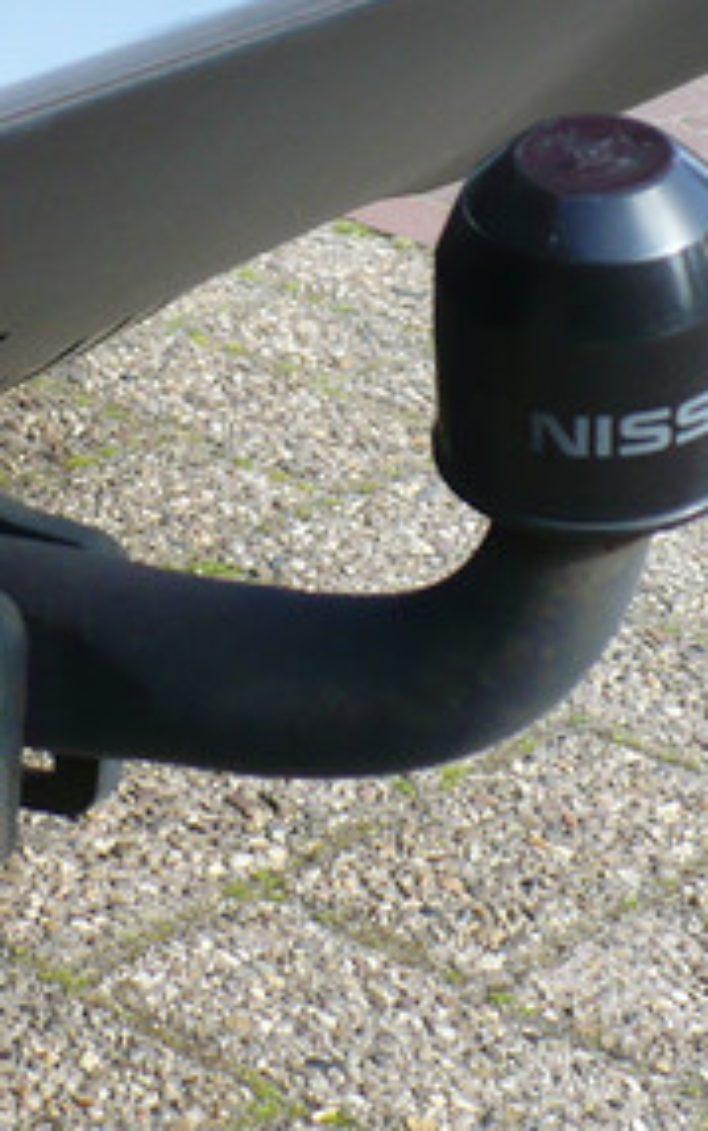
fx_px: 3362
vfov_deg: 19.1
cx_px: 63
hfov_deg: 11.9
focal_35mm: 109
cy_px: 399
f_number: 2.8
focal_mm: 6.1
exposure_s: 1/320
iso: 100
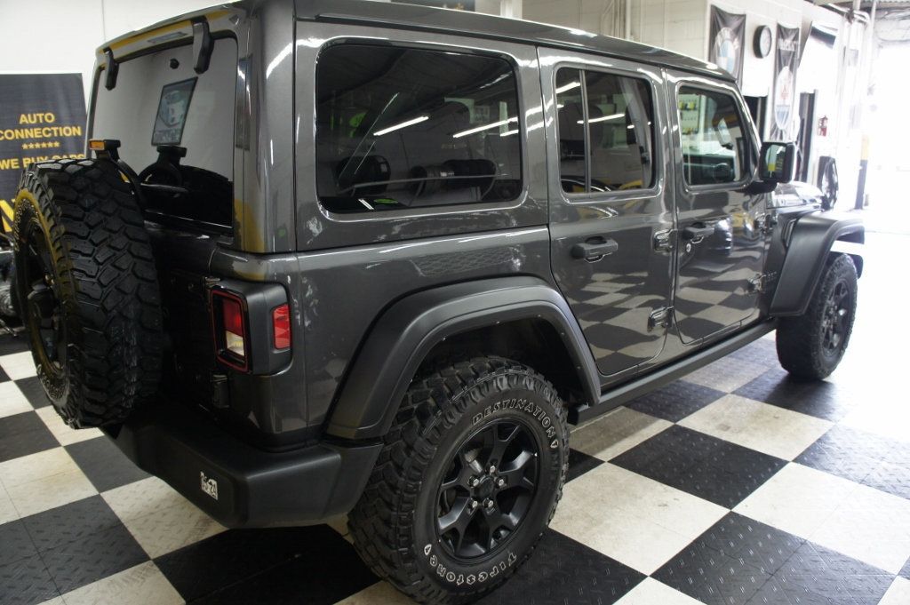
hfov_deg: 67.4
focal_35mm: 27
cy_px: 302
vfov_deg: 47.9
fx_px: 682
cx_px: 455
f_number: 3.5
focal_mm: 18
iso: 500
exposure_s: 1/30
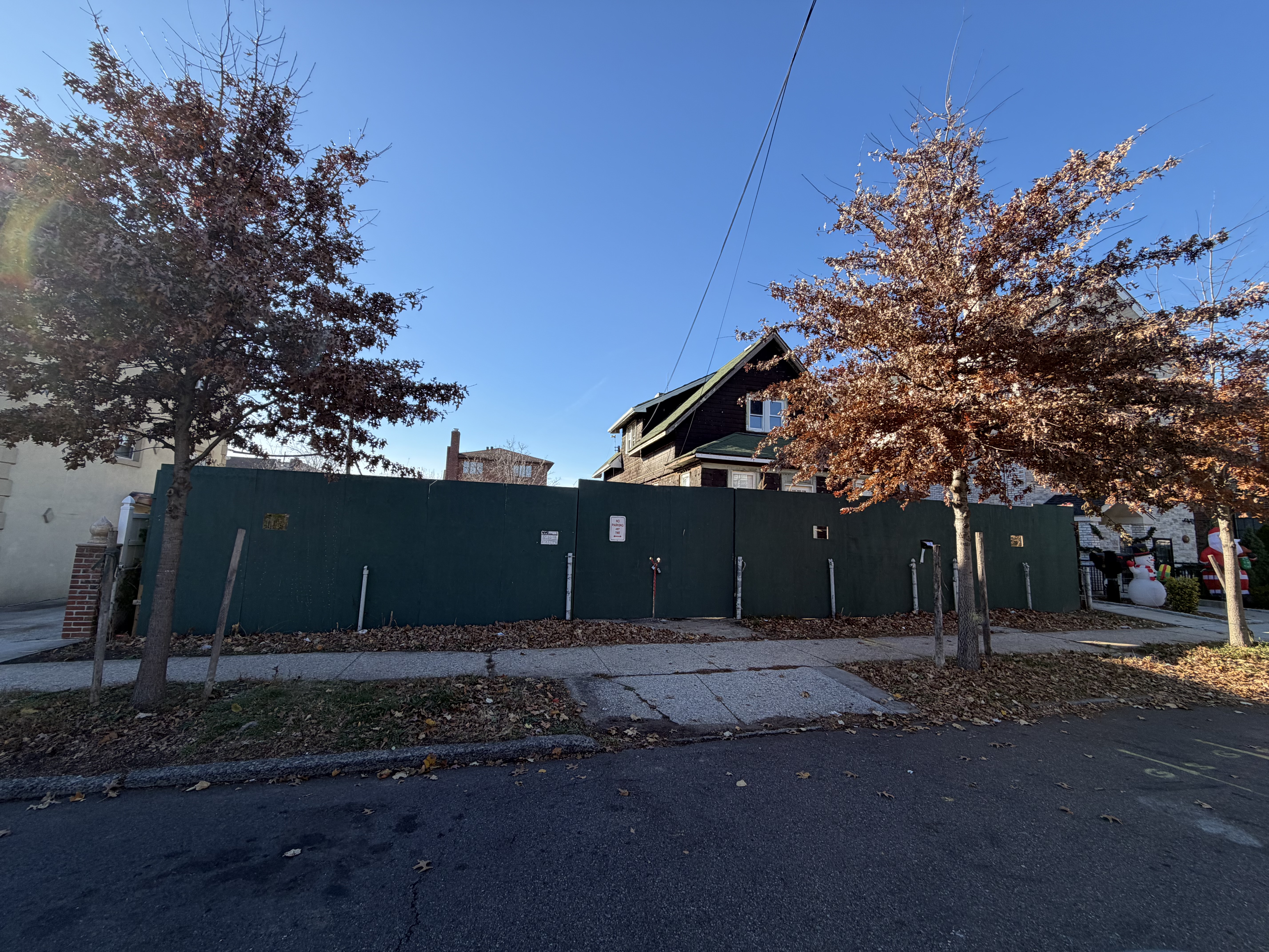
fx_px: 513
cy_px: 476
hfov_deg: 102.1
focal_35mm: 14
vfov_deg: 85.7
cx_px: 634
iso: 40
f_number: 2.2
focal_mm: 2.22
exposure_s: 1/613
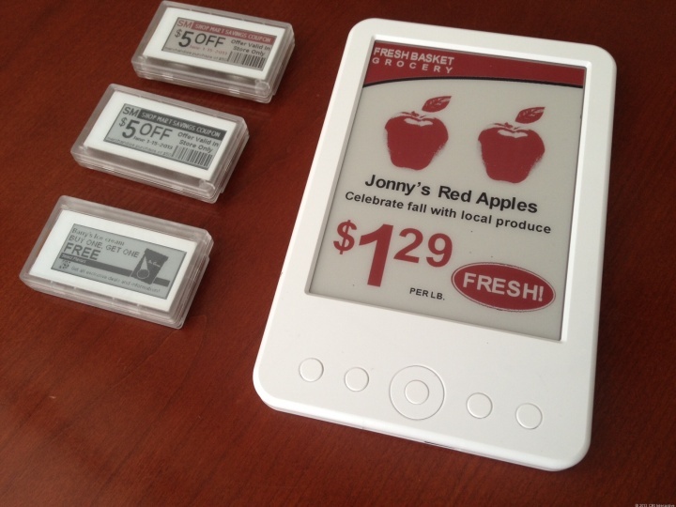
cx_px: 338
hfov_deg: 52.6
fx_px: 683
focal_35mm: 35
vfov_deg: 40.7
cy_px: 254
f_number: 2.4
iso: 50
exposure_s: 1/30
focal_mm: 4.28
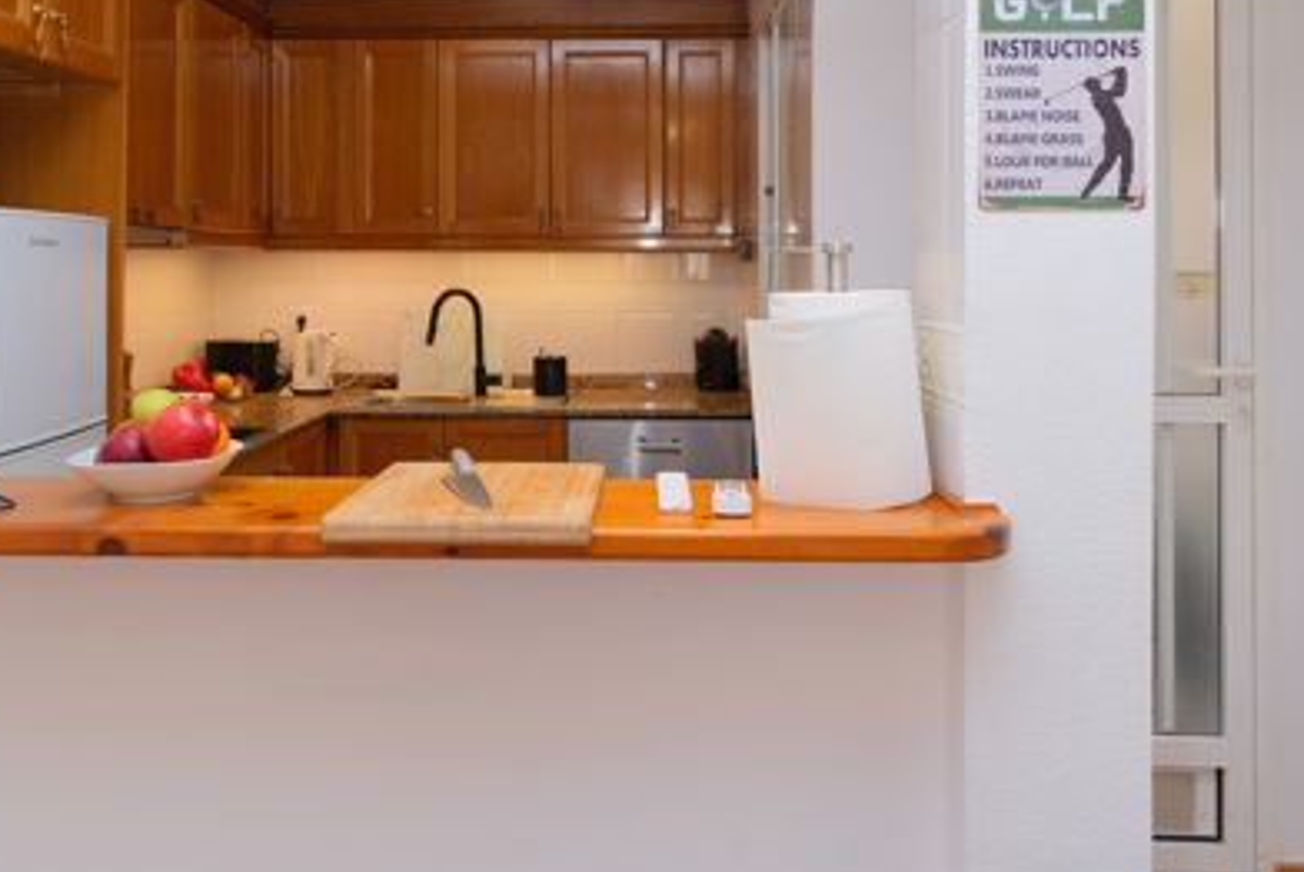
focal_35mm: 27
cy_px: 211
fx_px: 979
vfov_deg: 46.2
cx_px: 594
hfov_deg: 67.2
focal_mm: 10
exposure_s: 1/125
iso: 400
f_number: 4
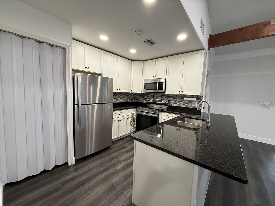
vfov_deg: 85.7
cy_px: 103
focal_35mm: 14
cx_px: 138
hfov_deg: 102.1
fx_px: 111
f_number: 2.2
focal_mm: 2.22
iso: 200
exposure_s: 1/60
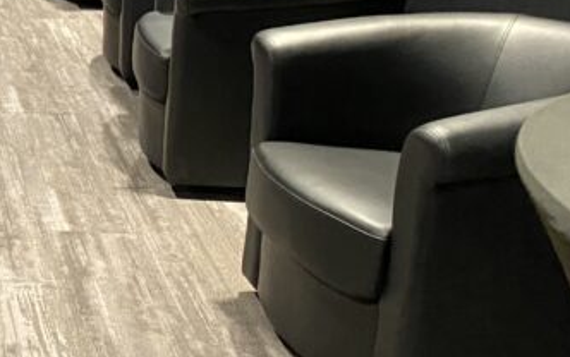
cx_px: -194
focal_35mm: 85
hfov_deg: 21.7
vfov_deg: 15.0
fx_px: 1321
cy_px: -26
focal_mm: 4.25
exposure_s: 1/30
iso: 400
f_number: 1.8
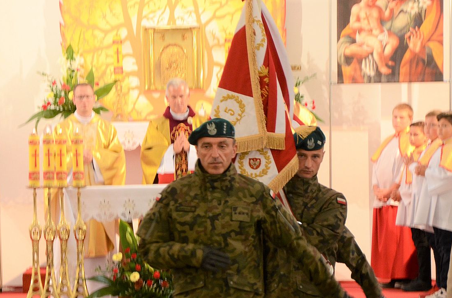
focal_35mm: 202
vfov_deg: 6.8
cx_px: 288
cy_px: 150
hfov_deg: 10.2
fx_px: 2525
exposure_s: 1/20
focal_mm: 105
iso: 800
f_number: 5.6
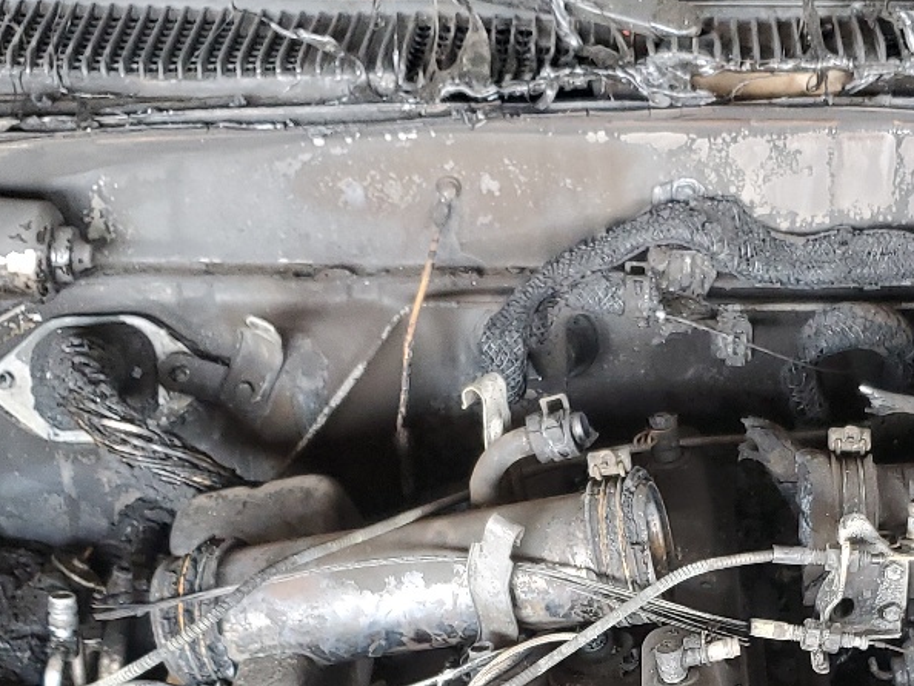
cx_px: 696
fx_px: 1849
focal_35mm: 70
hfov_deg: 27.4
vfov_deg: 20.2
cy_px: 732
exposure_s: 1/60.2
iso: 114
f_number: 1.5
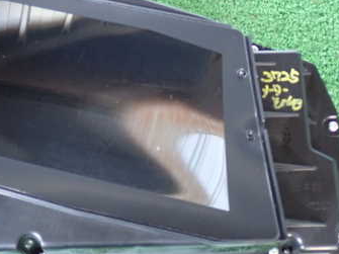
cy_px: 129
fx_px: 666
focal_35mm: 68
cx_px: 112
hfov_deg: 28.4
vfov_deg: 21.6
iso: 800
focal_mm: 6.83
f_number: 2.7
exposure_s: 1/25
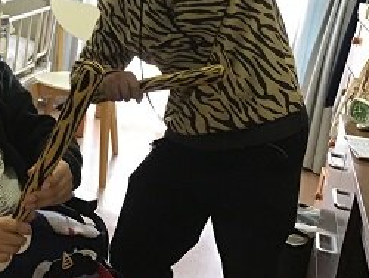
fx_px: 662
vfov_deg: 23.3
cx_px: 114
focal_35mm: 62
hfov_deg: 30.9
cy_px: 54
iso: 160
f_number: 2.4
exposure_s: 1/30
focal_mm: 3.3
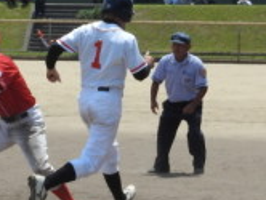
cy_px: 29
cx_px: -35
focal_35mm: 289
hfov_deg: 6.8
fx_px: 2224
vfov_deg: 5.2
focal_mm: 14.3
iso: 100
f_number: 4.5
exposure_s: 1/800
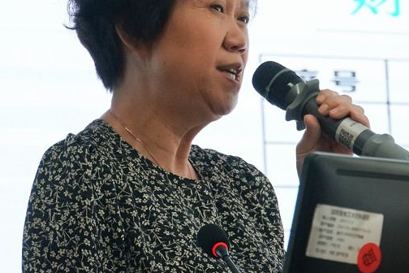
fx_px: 2636
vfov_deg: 5.9
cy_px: 124
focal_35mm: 232
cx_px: 260
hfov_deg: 8.9
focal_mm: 78
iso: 1600
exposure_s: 1/160
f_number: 5.6
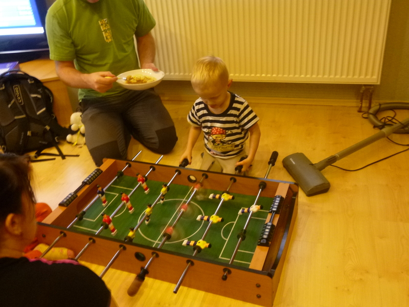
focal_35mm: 31
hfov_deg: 58.4
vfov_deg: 45.4
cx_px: 204
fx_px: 366
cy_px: 154
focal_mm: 5.6
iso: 400
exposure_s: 1/4
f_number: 3.4
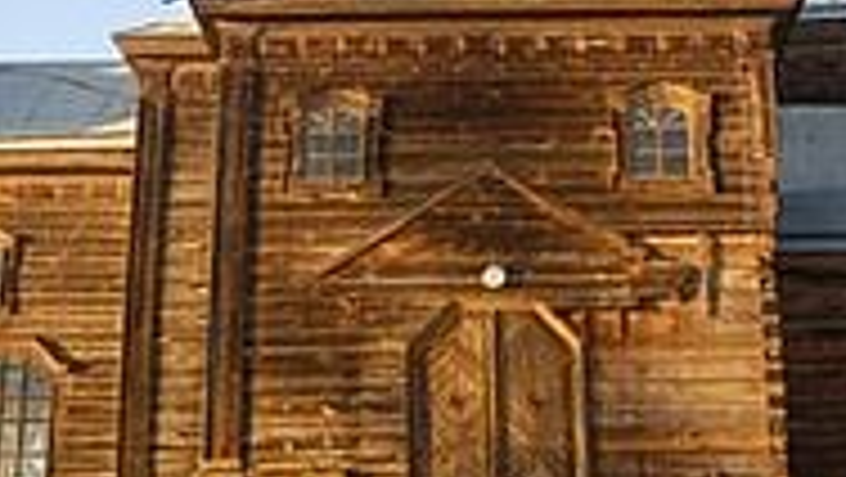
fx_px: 1796
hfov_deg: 26.5
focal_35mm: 80
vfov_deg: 15.0
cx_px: 428
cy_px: 104
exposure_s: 1/15
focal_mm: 20
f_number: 22
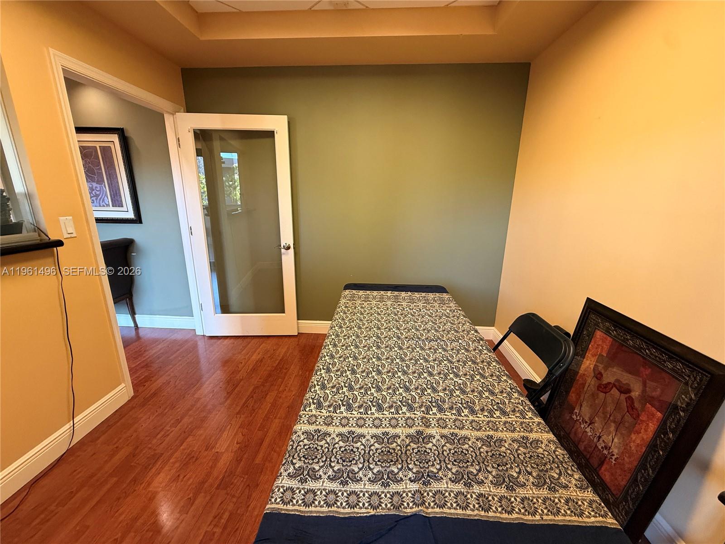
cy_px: 272
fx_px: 293
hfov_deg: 102.1
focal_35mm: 14
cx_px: 362
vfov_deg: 85.7
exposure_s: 1/60
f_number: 2.2
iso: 250
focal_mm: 2.22
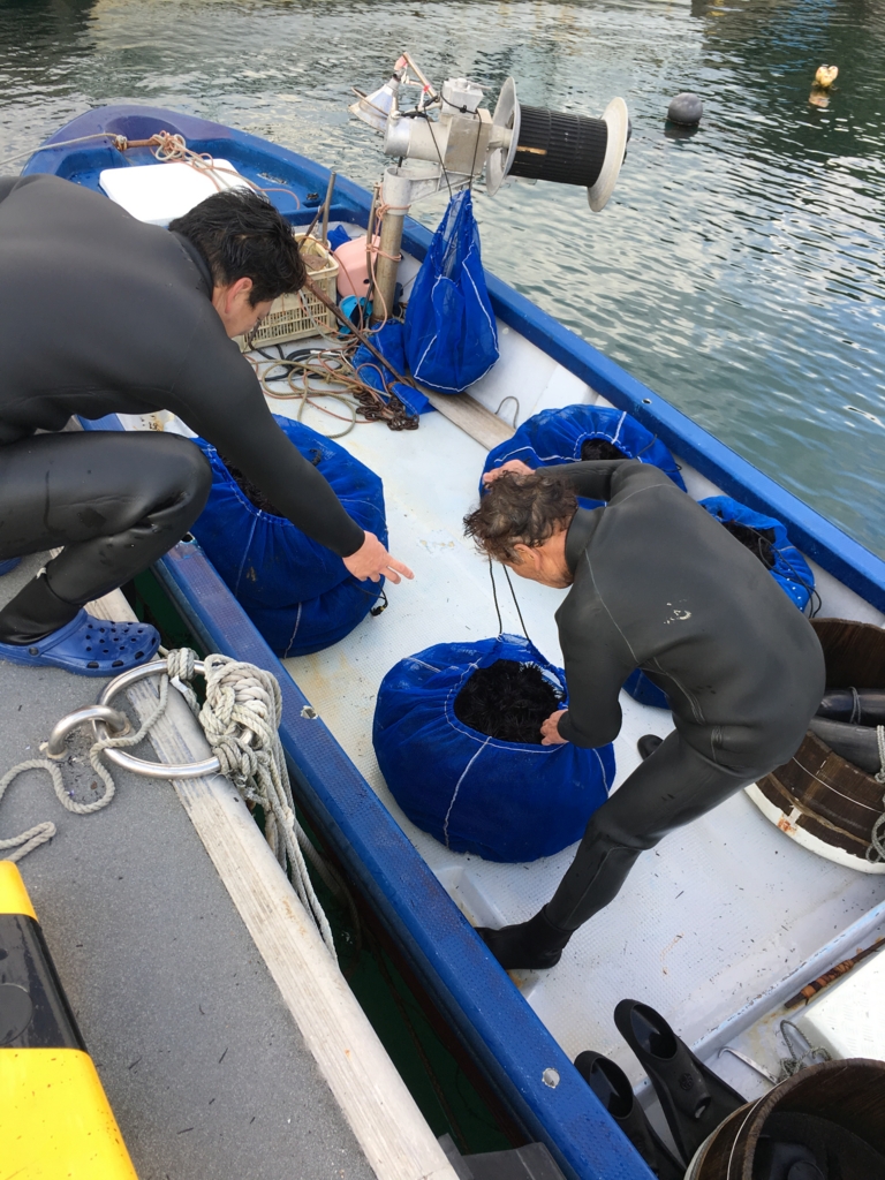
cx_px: 442
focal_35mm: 29
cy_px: 590
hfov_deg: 48.2
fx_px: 989
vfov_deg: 61.7
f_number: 2.2
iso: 25
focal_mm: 4.15
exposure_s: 1/289
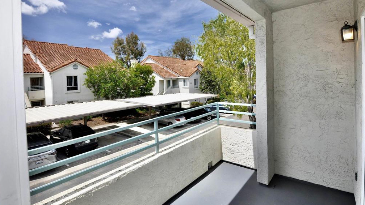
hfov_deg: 94.2
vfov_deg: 62.3
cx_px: 181
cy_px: 100
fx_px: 170
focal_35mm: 18
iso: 200
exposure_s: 1/250
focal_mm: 11
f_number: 8
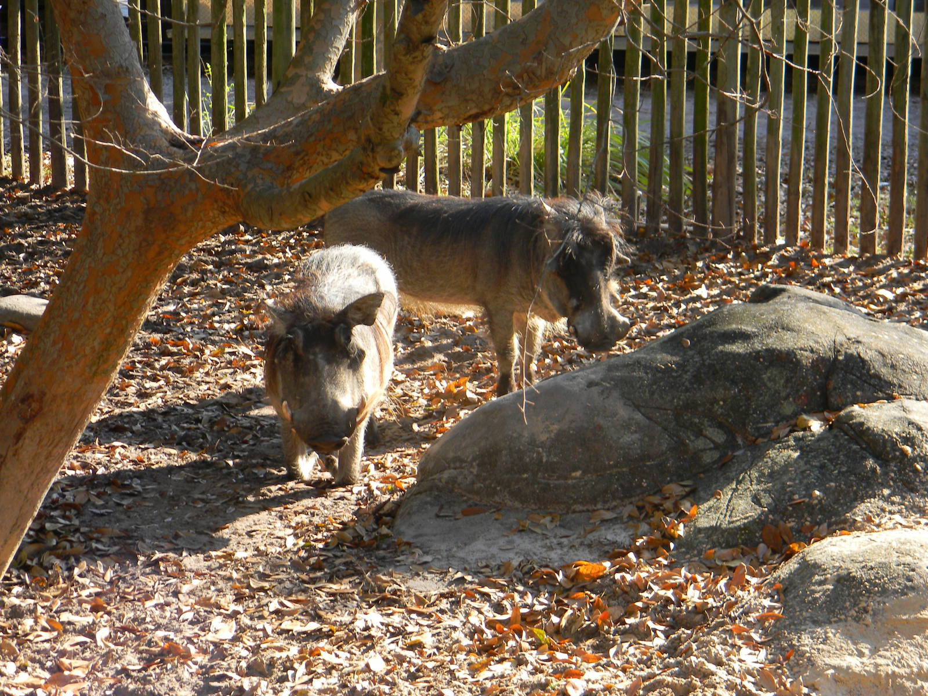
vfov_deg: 14.1
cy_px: 348
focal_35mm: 105
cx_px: 464
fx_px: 2815
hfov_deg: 18.7
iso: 80
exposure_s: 1/79
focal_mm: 19
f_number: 4.7
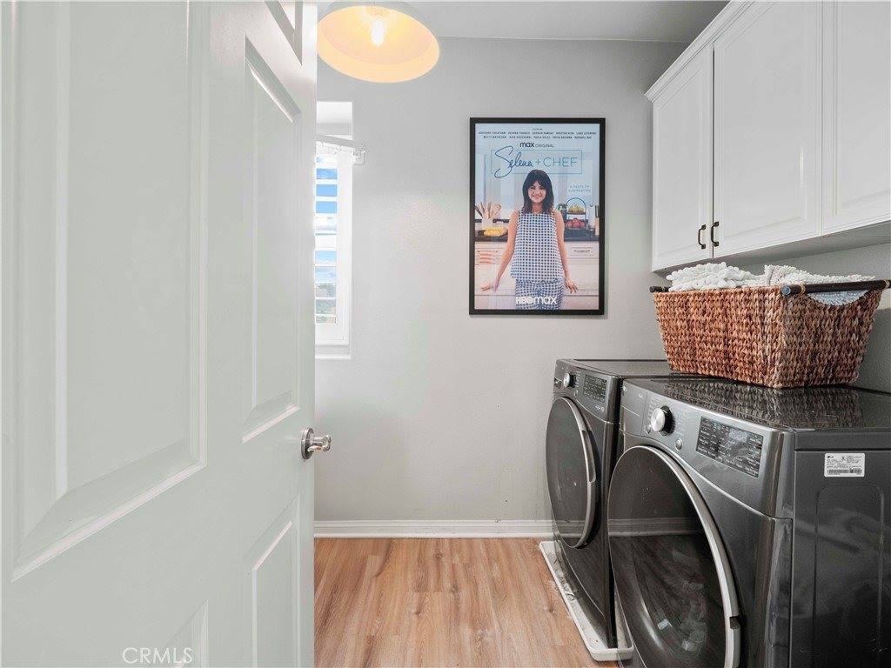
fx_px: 412
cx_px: 446
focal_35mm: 16
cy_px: 334
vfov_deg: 78.1
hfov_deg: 94.5
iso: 320
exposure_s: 1
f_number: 7.1
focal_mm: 8
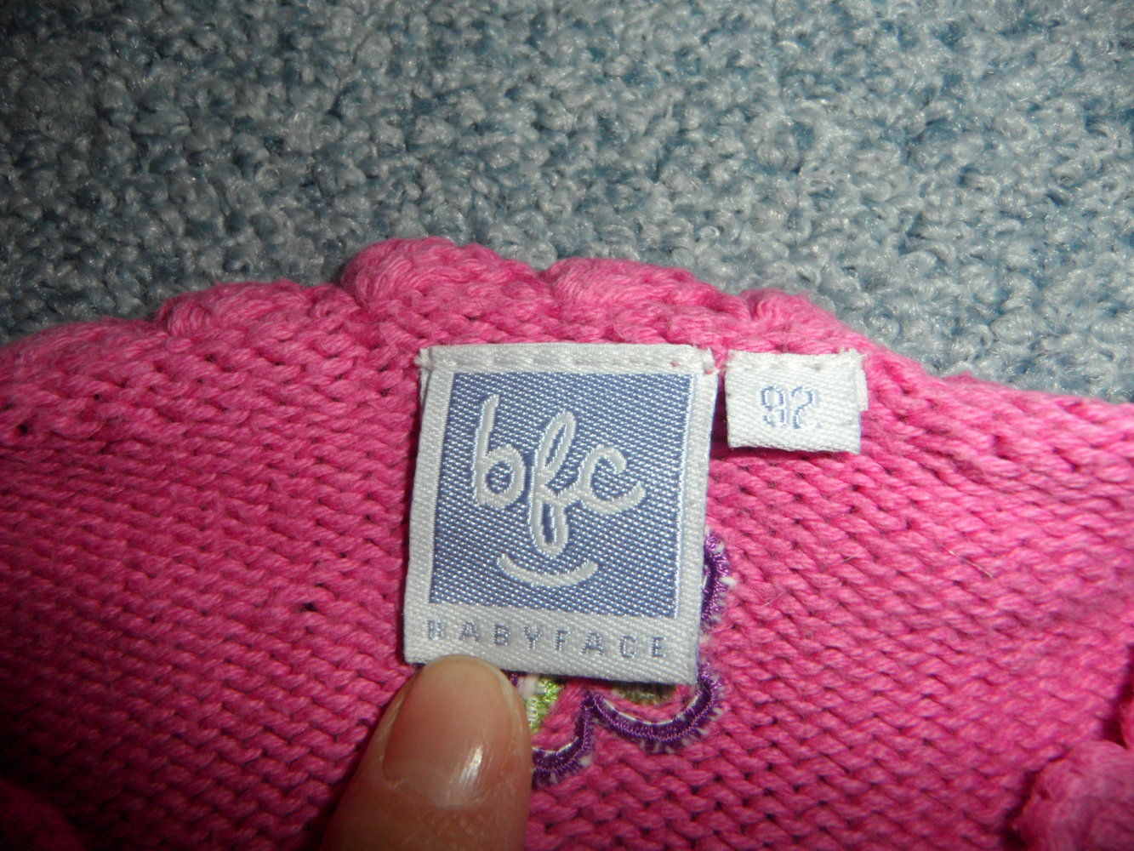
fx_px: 786
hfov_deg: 71.6
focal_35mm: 24
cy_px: 426
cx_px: 567
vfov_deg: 56.8
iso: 100
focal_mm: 4.1
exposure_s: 1/10
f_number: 8.2
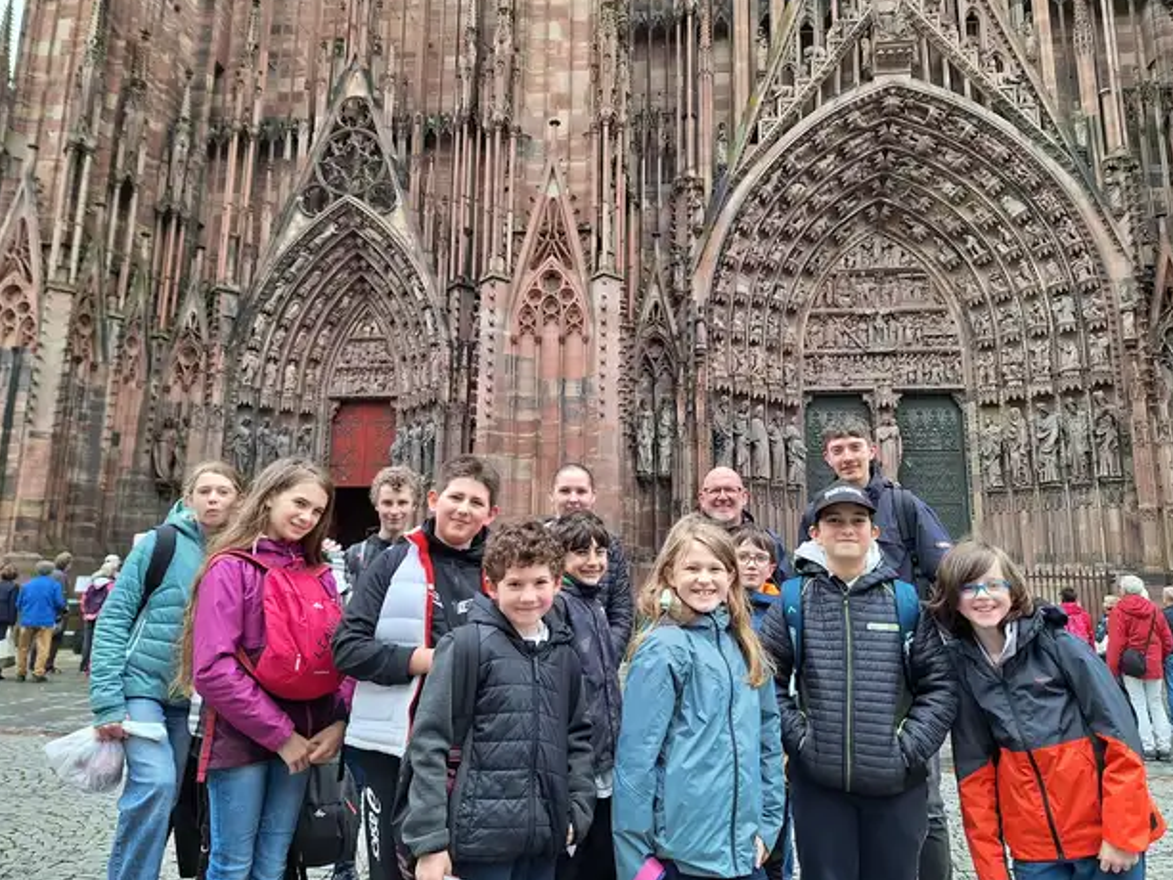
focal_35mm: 24
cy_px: 446
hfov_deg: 71.6
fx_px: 813
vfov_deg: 56.8
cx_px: 582
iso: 40
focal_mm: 5.54
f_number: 1.8
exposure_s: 1/303
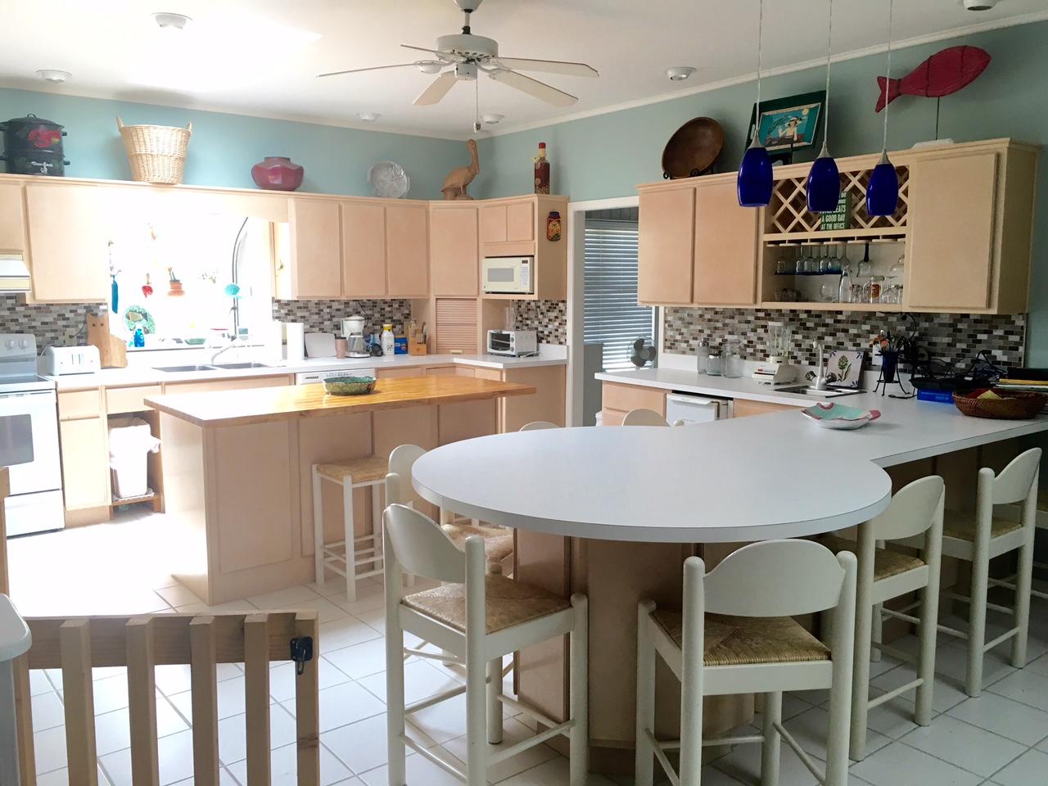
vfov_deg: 48.2
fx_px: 878
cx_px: 524
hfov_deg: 61.7
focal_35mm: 29
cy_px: 393
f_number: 2.2
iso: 32
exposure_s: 1/30
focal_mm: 4.15
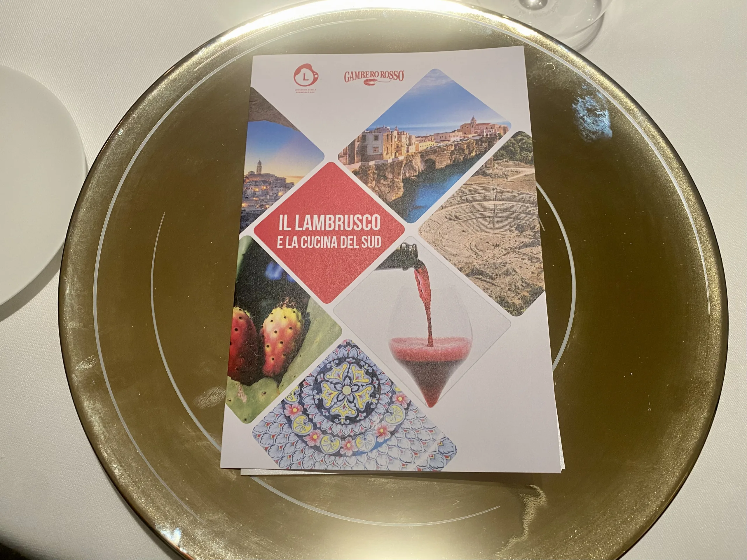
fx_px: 561
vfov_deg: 53.1
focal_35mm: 26
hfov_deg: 67.3
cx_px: 374
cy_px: 280
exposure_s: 1/82
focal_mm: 4.25
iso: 100
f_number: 1.8
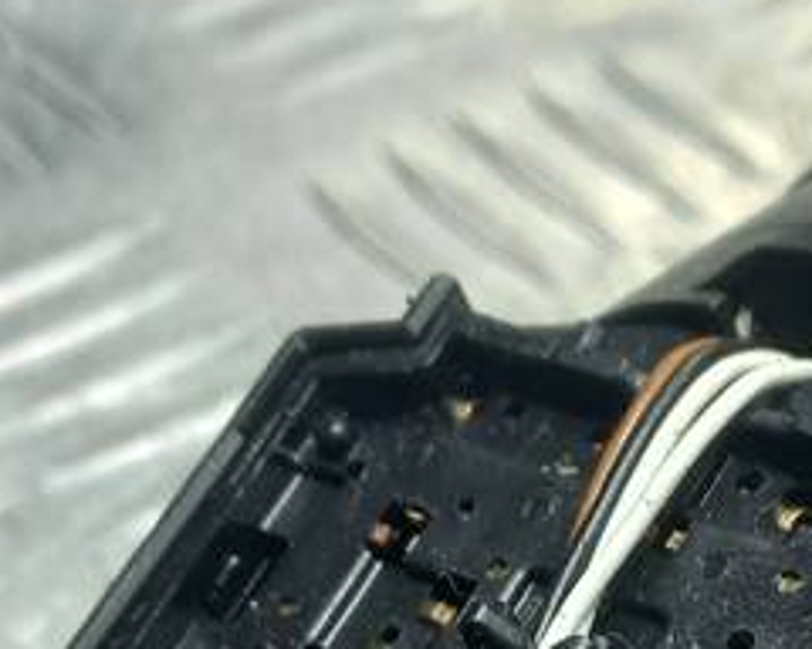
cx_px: 619
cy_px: 818
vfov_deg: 14.3
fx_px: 2499
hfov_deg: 18.3
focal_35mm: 104
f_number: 1.8
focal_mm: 4.6
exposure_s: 1/50
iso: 50
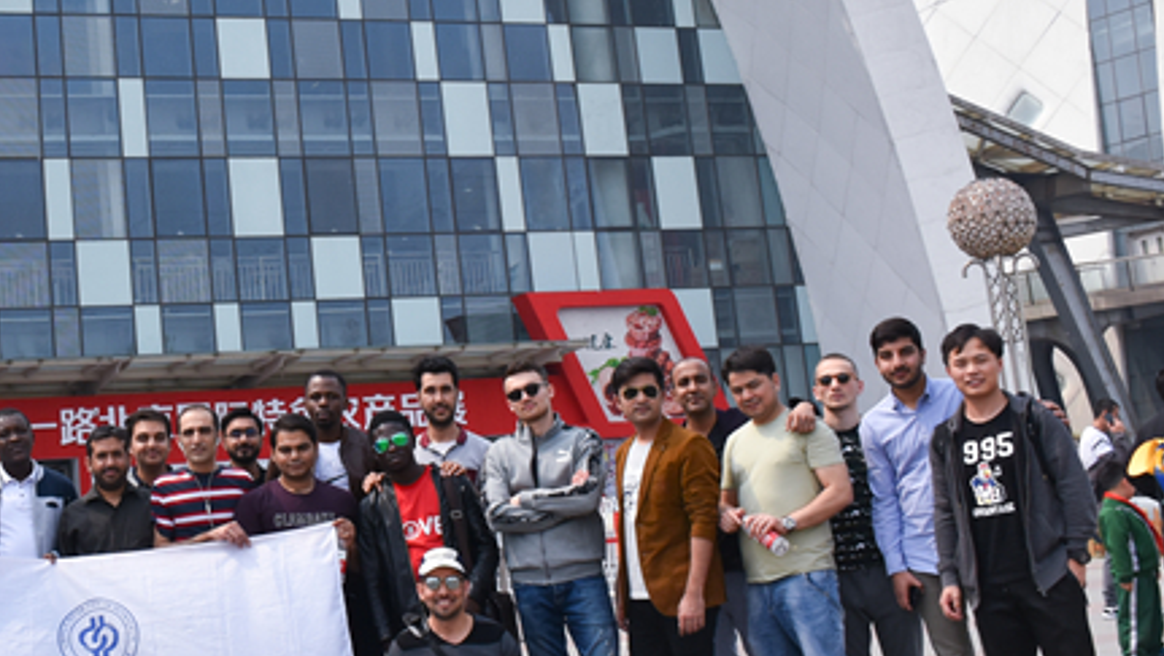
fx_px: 1822
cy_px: 162
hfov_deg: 33.5
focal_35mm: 59
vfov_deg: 20.3
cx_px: 108
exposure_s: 1/500
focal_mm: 18
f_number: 8
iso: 140
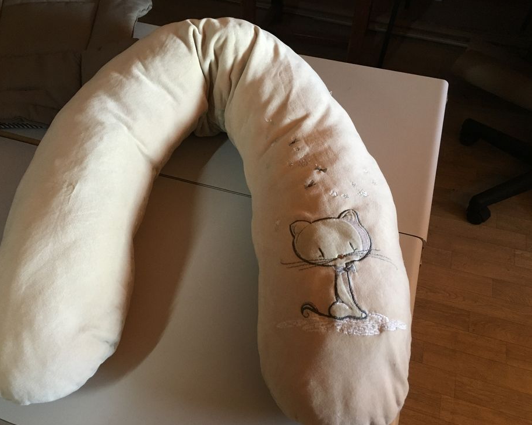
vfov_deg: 47.1
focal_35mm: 31
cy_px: 215
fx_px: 488
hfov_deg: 57.1
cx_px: 242
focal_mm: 4.15
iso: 200
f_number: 2.2
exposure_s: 1/20
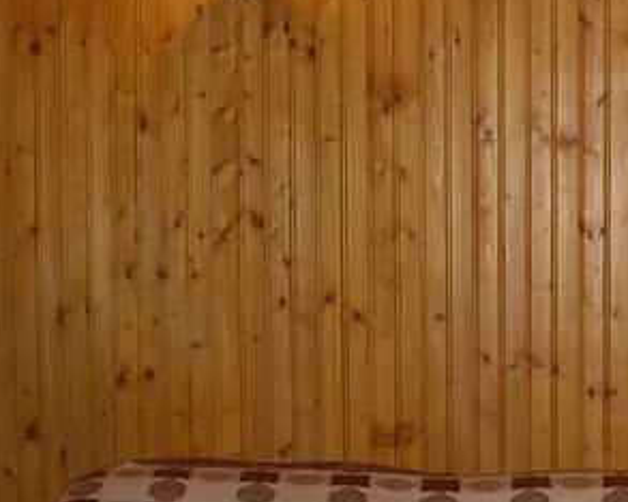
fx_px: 1486
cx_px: 566
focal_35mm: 80
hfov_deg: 23.2
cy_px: 322
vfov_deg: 19.1
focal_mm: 5.8
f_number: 2.9
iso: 141
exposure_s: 1/30
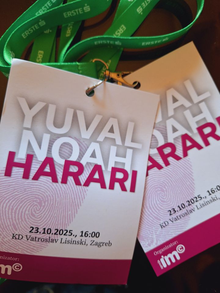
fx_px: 195
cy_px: 146
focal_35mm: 23
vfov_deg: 73.9
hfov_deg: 58.9
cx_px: 110
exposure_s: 1/50
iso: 160
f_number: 1.8
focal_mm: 5.54
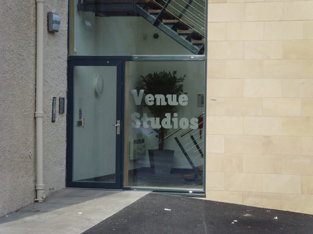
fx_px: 1058
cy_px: 117
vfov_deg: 12.7
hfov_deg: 16.8
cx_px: 156
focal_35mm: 117
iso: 80
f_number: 4.5
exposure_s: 1/250
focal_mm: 19.8
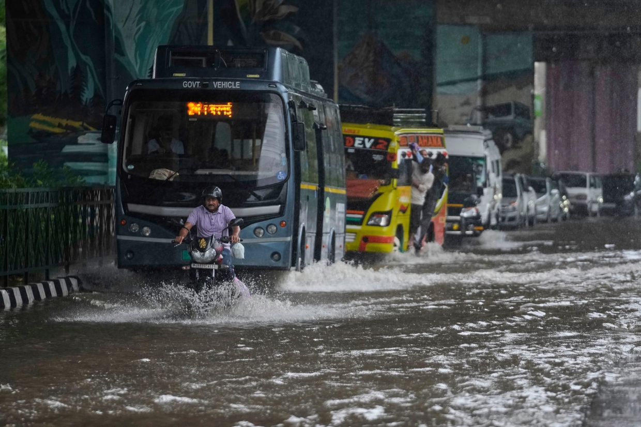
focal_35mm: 300
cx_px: 320
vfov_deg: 4.6
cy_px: 214
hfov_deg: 6.9
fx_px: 5340
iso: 800
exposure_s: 1/800
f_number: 2.8
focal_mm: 200
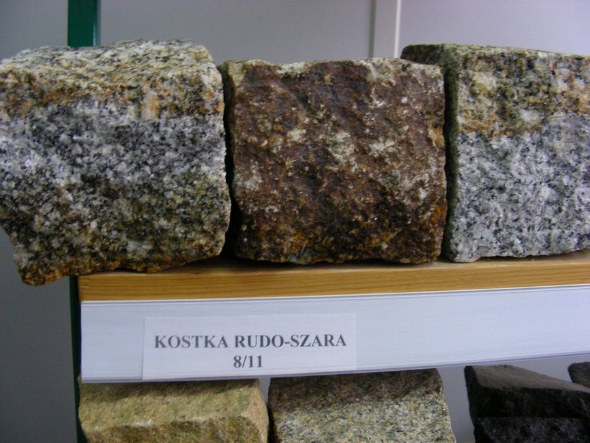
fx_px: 648
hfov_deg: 49.0
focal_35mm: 38
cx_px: 295
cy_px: 222
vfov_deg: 37.7
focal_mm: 6.3
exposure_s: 1/30.6
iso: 195
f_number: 3.5
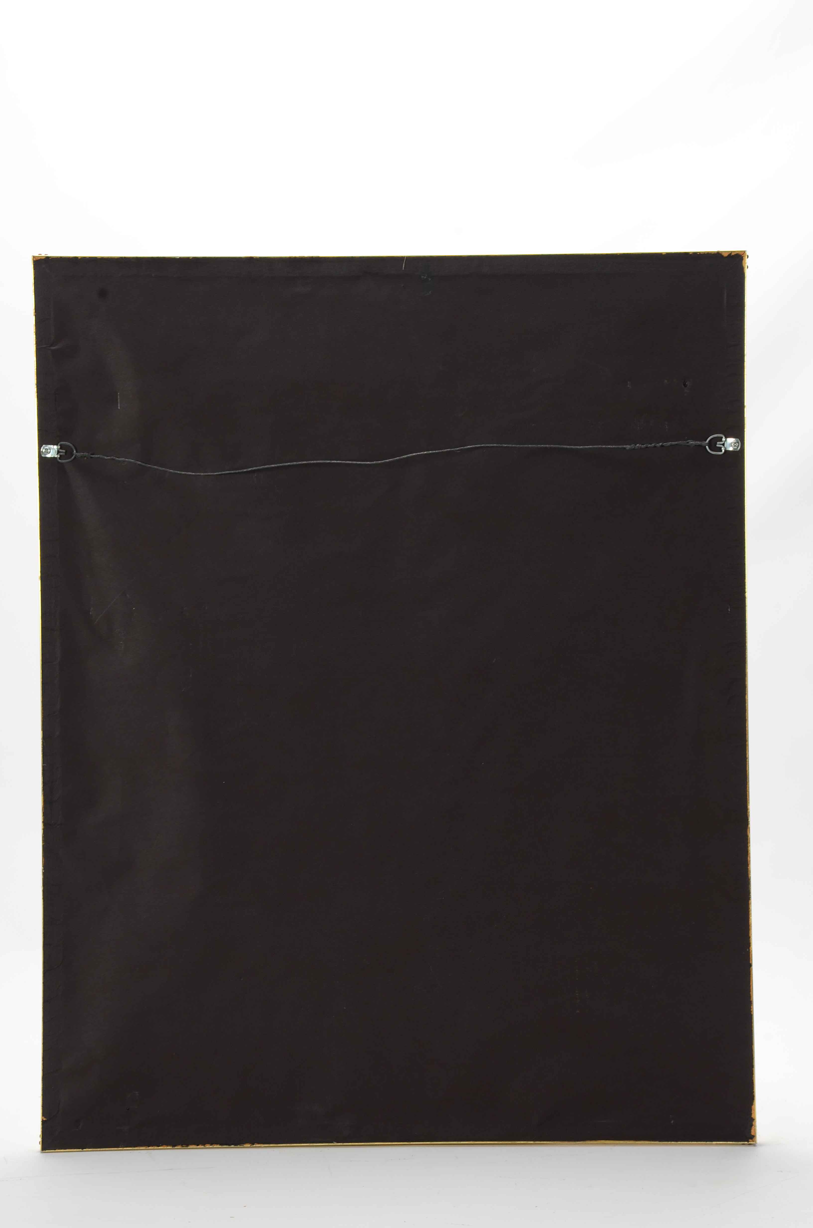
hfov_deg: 10.7
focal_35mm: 128
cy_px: 614
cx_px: 406
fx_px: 4338
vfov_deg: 16.1
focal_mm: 85
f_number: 14
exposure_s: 1/160
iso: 200
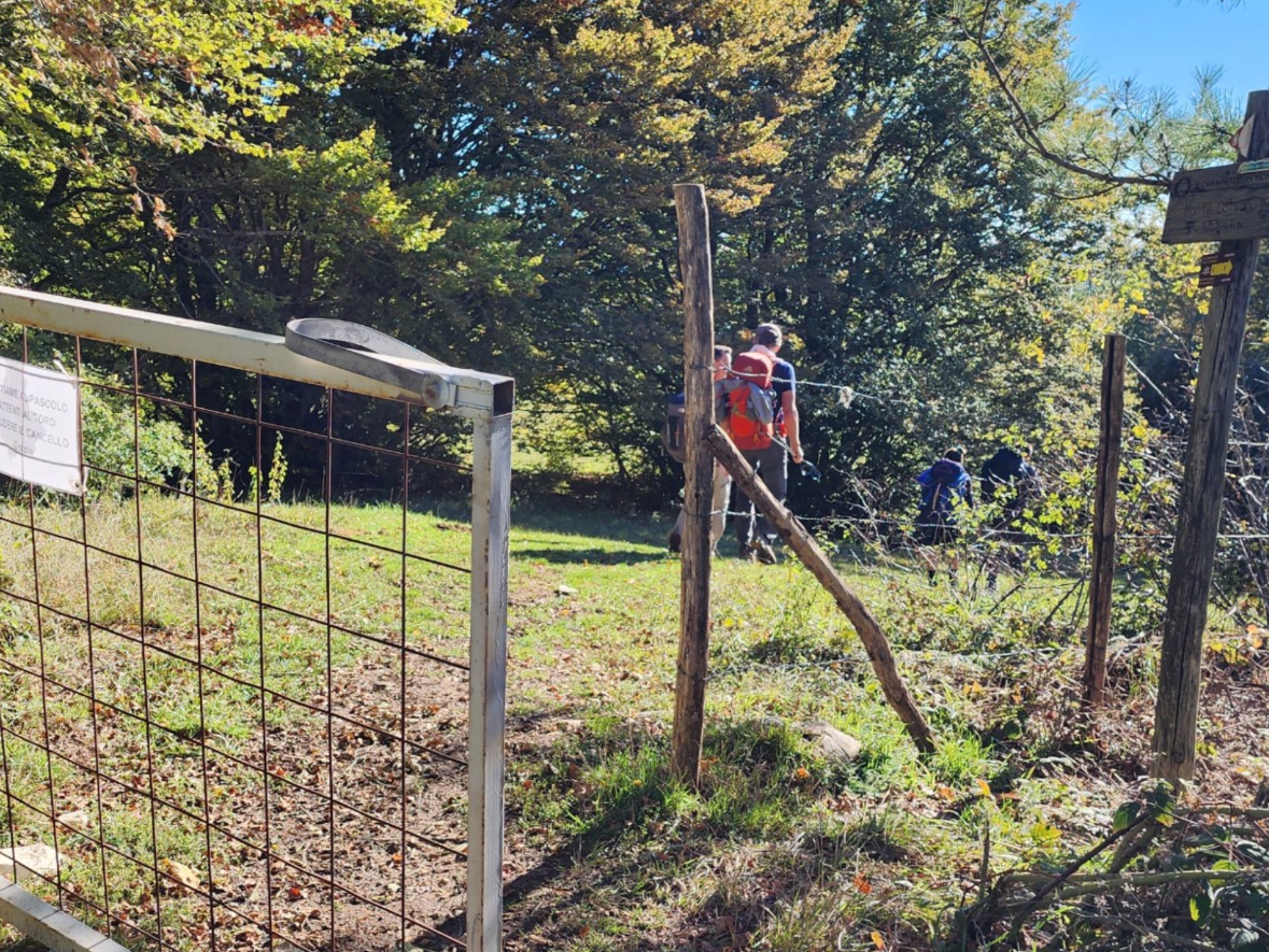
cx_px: 471
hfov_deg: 47.4
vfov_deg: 36.8
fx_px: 1430
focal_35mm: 39
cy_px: 453
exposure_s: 1/339
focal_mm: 6.4
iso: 12
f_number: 1.8
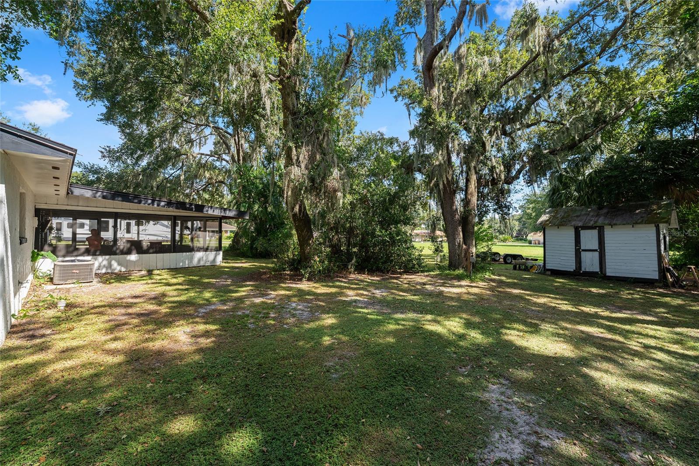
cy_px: 233
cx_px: 350
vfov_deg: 81.2
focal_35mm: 14
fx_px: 272
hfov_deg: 104.3
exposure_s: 1/125
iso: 250
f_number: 7.1
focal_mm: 14
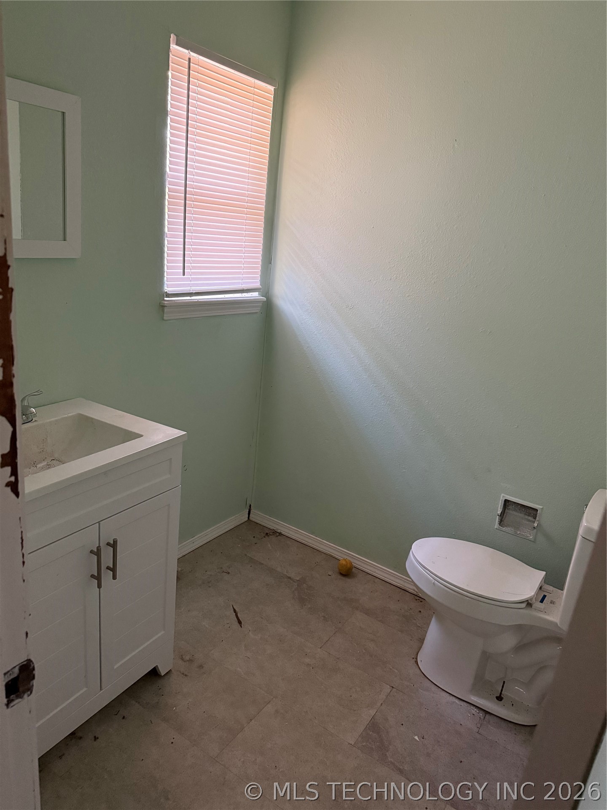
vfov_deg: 71.6
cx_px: 304
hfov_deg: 56.8
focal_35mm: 24
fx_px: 561
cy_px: 405
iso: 800
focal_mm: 6.76
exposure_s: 1/50
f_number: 1.78
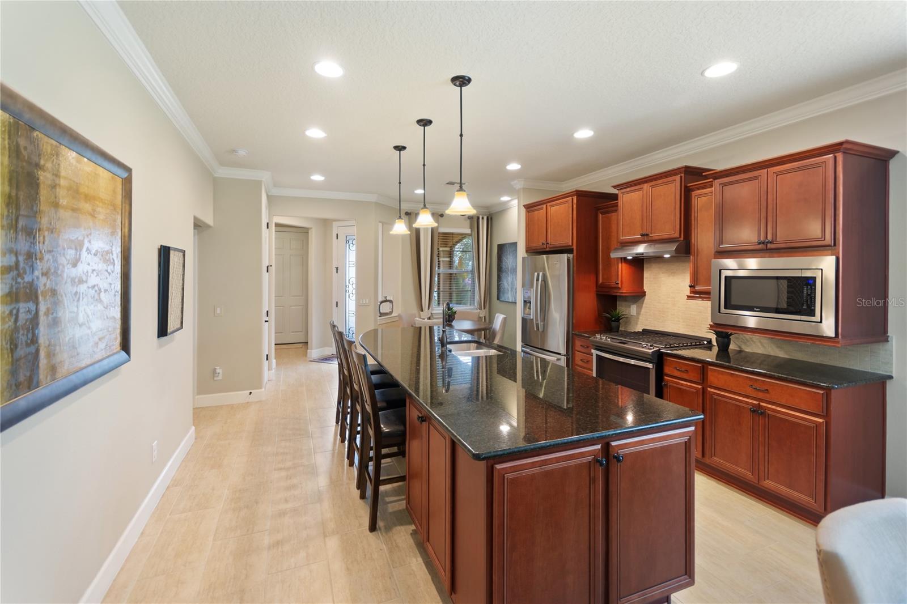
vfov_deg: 77.3
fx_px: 378
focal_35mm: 15
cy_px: 302
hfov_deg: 100.4
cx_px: 454
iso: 100
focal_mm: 10
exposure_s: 1/2
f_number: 4
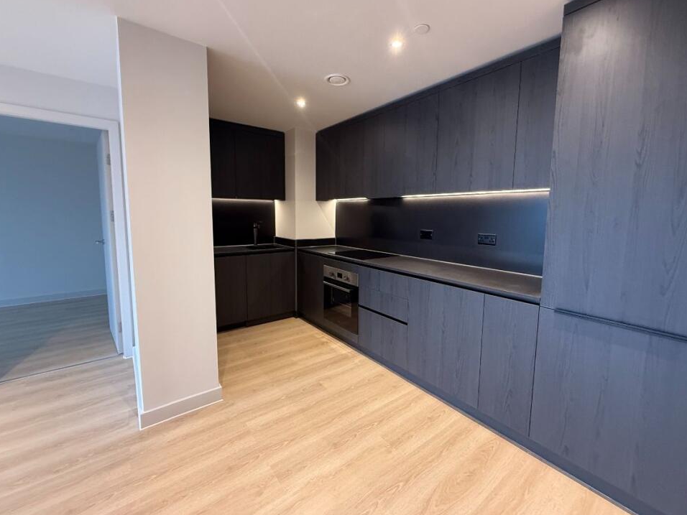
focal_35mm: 15
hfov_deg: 98.2
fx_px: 298
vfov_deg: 81.7
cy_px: 245
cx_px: 351
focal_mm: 2.22
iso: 320
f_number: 2.2
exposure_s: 1/61
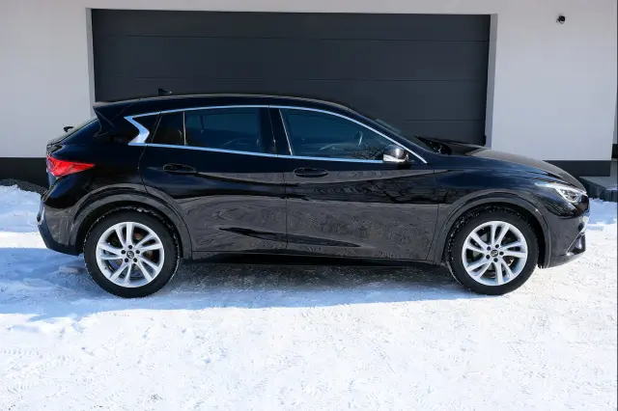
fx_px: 772
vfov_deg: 29.8
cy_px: 206
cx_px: 309
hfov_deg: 43.6
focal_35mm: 45
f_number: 8
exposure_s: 1/320
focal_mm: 30.2
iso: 320
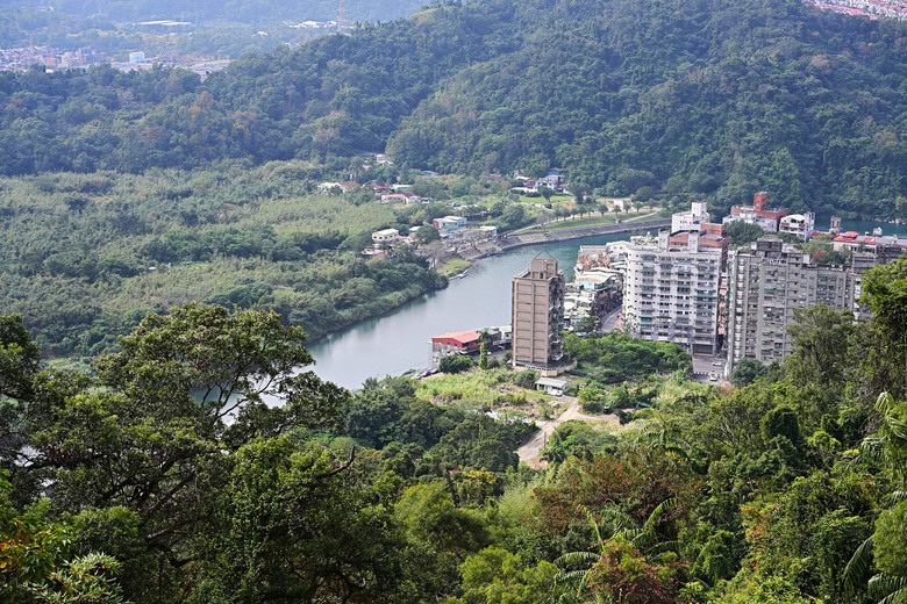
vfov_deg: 22.3
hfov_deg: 32.9
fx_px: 1537
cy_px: 302
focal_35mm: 61
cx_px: 454
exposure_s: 1/250
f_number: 5
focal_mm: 61
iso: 100
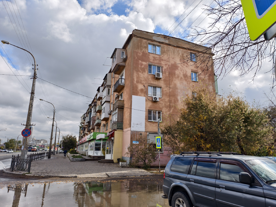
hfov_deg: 73.9
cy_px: 104
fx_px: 183
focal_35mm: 23
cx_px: 138
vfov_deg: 58.9
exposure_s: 1/1464
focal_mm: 6.54
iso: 71
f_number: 1.57
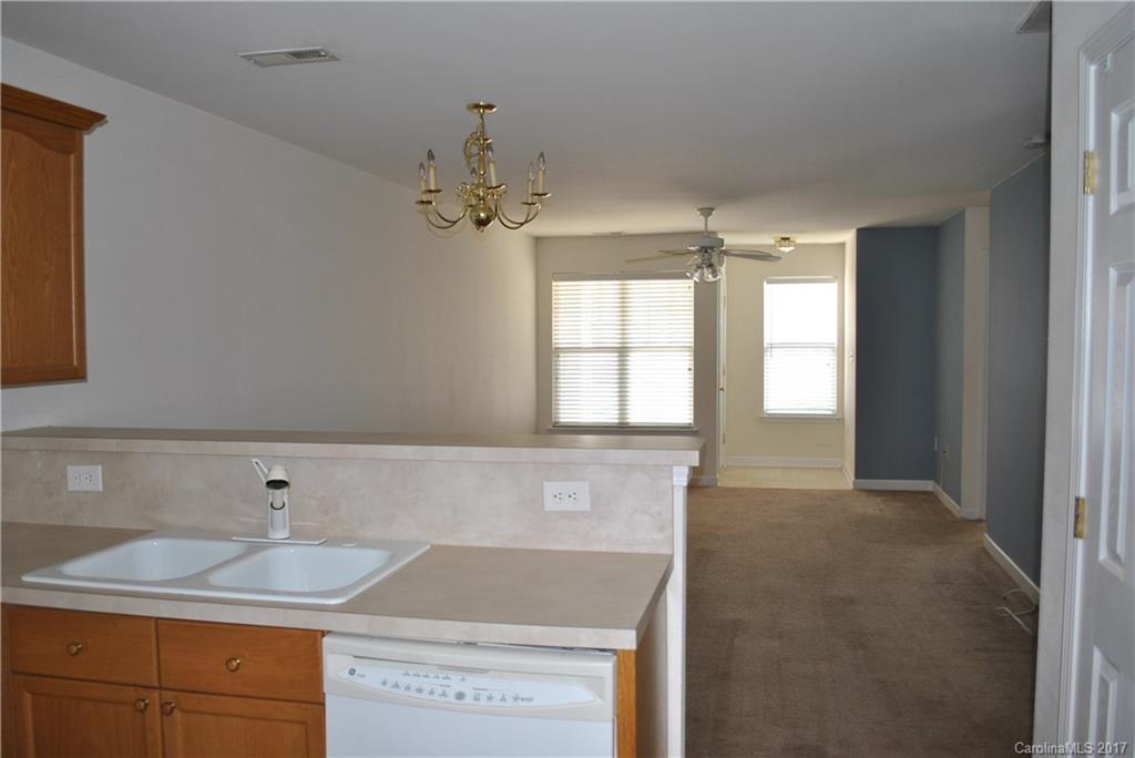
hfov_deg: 61.9
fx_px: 946
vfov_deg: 43.7
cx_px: 568
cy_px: 379
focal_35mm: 30
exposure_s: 1/60
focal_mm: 20
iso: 200
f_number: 3.8
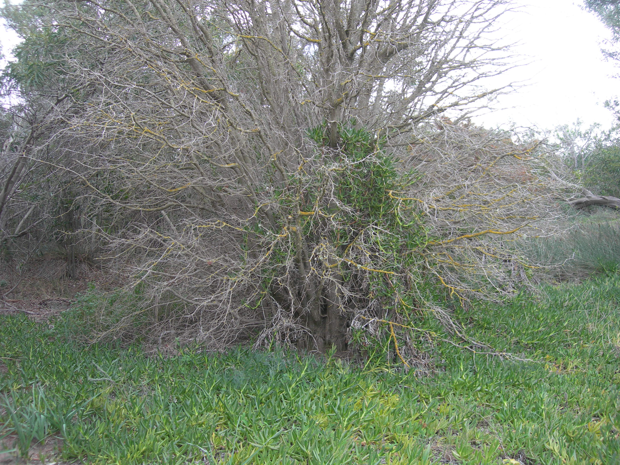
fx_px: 681
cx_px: 310
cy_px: 232
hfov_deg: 49.0
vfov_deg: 37.7
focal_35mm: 38
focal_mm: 7.8
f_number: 2.8
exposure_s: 1/99.2
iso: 50
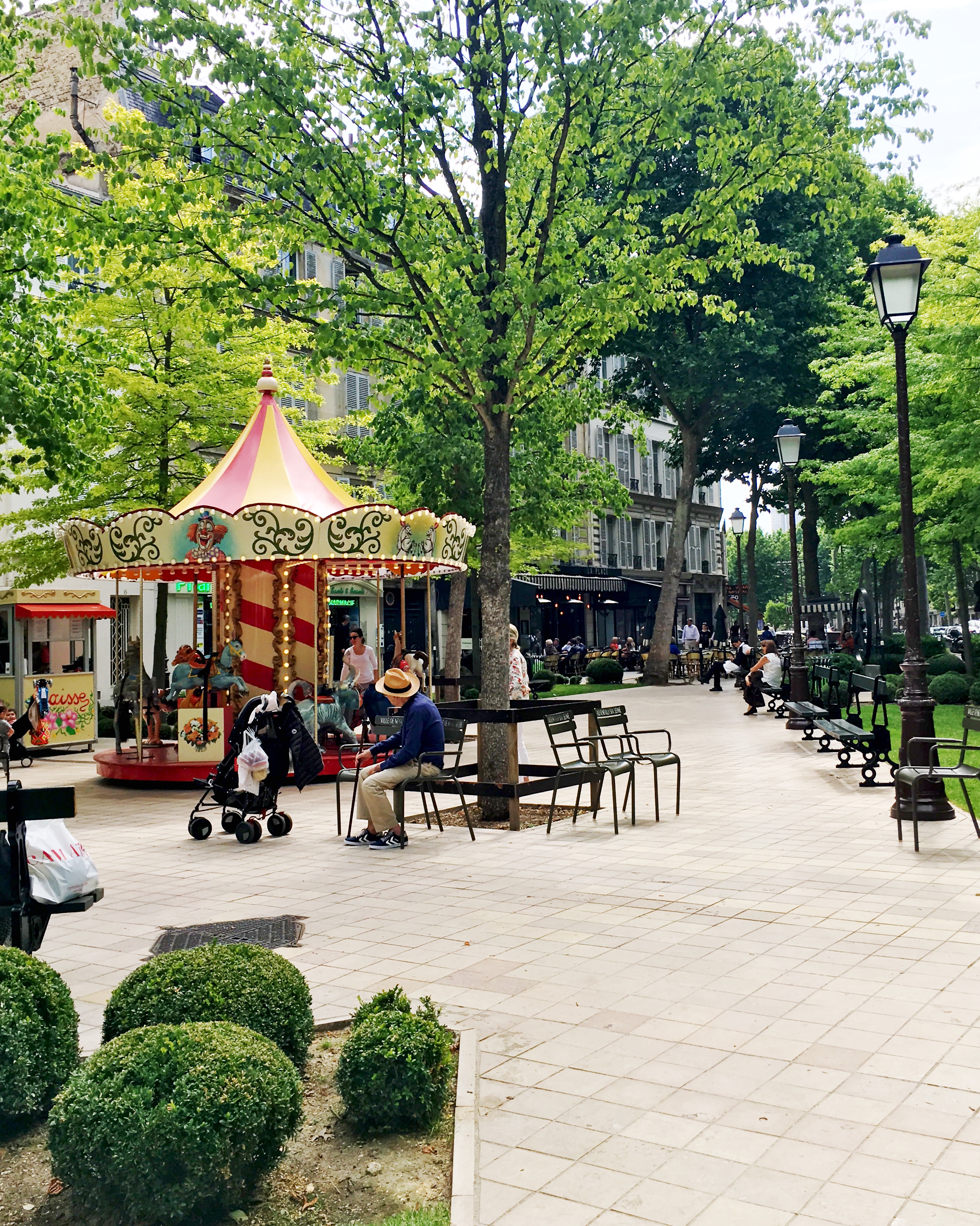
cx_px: 493
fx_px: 1233
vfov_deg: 52.8
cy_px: 558
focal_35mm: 34
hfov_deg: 43.4
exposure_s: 1/1054
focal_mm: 4.15
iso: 25
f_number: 2.2
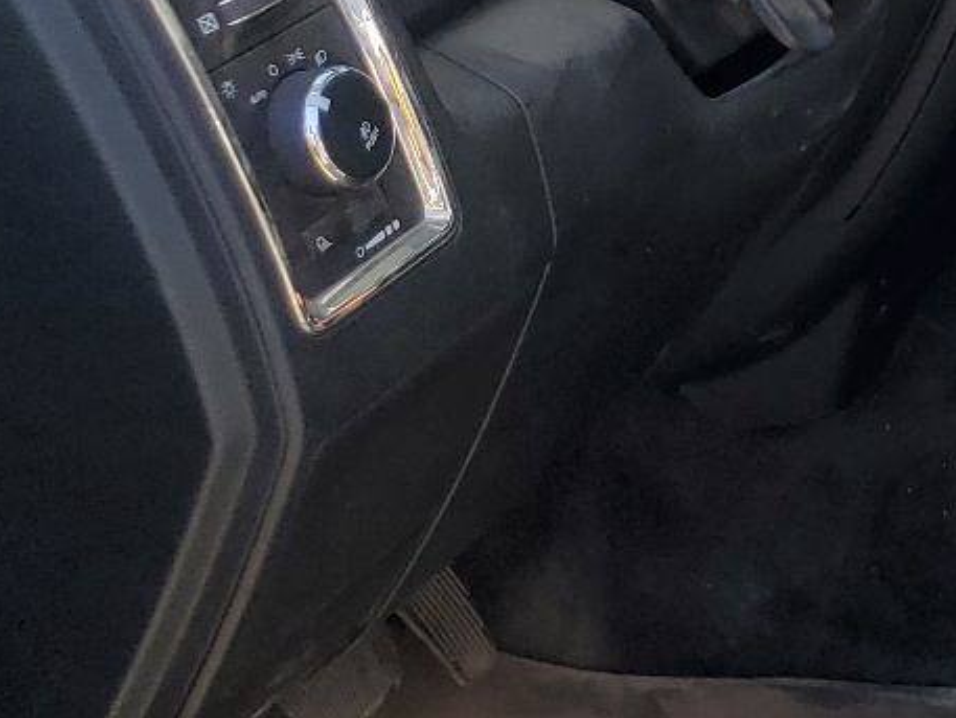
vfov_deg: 15.9
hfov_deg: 17.9
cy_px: -33
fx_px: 2514
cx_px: 1644
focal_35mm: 91
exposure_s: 1/370
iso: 50
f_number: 1.5
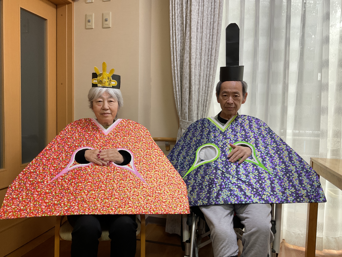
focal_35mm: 29
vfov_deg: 48.2
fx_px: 287
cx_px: 171
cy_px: 128
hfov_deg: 61.7
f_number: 1.8
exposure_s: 1/100
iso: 64
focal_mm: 3
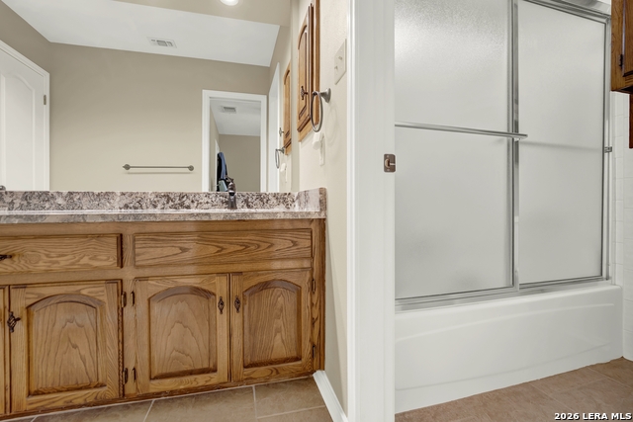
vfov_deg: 81.2
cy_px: 211
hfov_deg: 104.2
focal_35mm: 14
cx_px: 316
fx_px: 246
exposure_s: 1/20
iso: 250
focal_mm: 14
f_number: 2.8
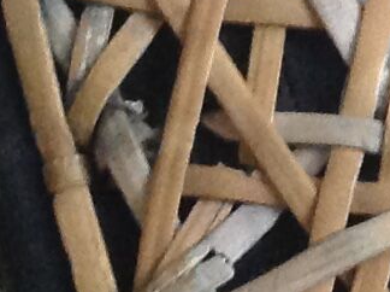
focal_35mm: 280
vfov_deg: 5.3
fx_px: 3150
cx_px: 1174
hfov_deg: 6.5
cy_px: 309
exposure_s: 1/15
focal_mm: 4.28
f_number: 2.4
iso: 250
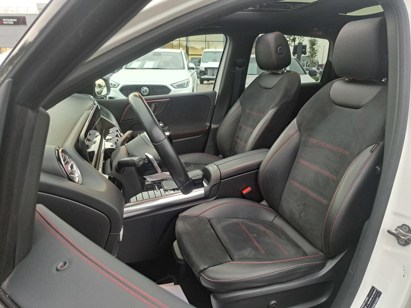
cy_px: 154
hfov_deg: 71.6
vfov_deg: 56.8
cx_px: 206
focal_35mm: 24
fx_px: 285
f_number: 1.8
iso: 250
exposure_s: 1/60
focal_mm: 5.23
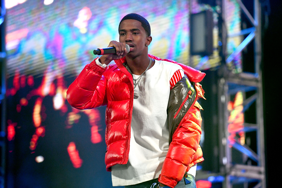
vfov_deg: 7.2
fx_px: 1488
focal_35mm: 190
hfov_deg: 10.8
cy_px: 94
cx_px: 141
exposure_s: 1/2000
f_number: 4.5
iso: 4000
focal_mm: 190
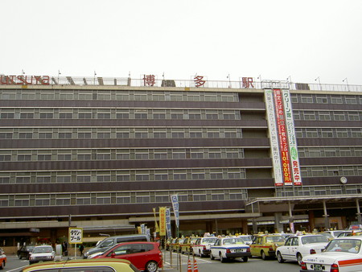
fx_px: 356
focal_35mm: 34
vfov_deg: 41.8
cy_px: 136
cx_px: 181
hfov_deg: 53.9
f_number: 4.7
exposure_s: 1/160
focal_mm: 5.6
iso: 100
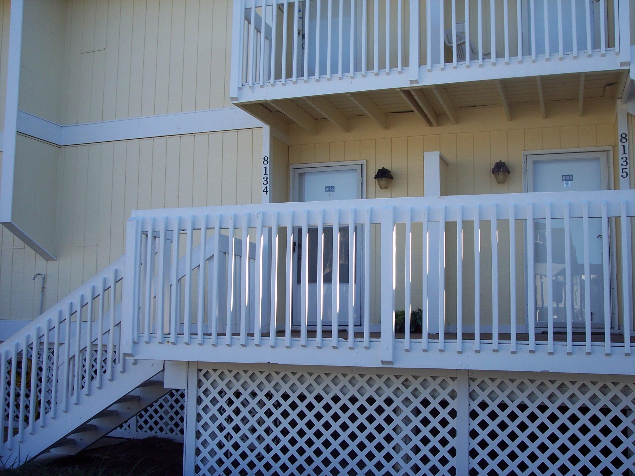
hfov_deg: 47.9
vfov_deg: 36.8
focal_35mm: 39
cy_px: 238
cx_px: 318
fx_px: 715
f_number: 3.4
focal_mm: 8
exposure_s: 1/250
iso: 100
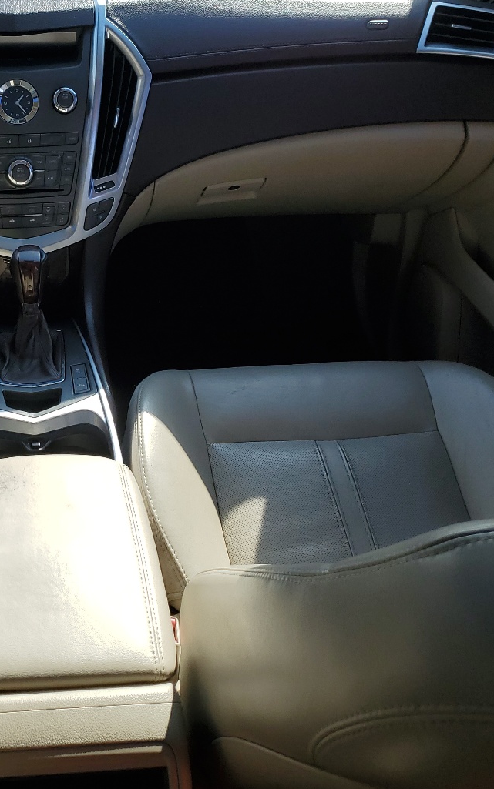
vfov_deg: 46.1
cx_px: 45
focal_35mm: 43
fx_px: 926
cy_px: 353
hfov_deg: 28.7
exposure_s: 1/1111
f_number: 1.5
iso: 50
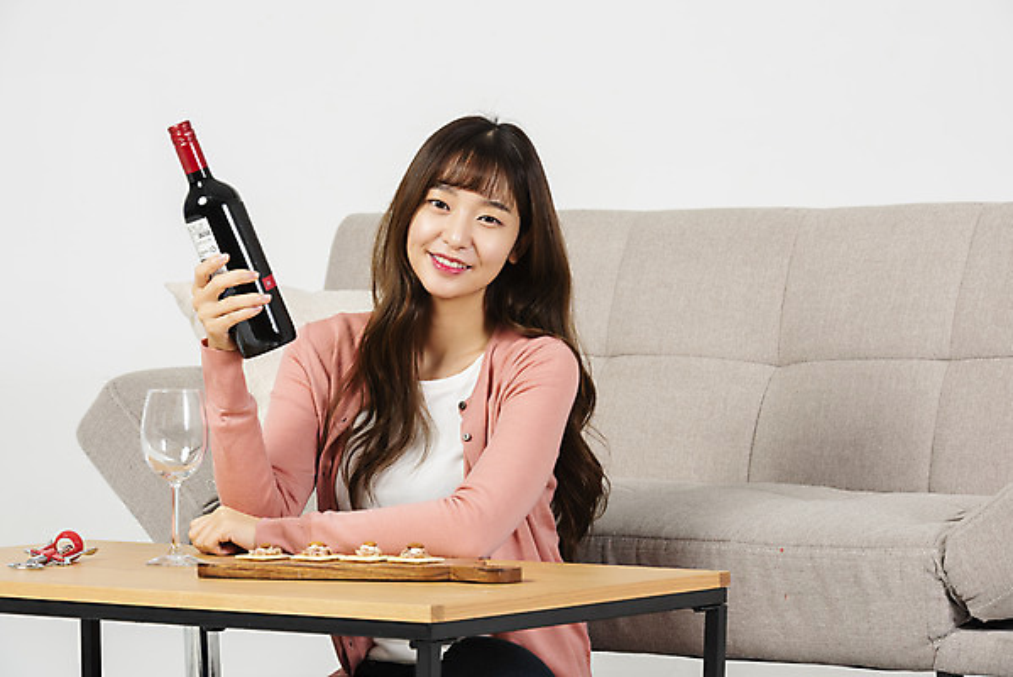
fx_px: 3941
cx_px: 506
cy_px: 338
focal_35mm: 140
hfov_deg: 14.6
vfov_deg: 9.8
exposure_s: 1/125
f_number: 11
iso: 100
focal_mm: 140
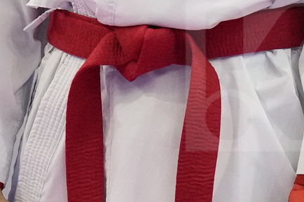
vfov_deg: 1.2
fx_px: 9825
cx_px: 265
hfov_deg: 1.8
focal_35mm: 1164
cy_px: -229
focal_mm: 135
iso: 4000
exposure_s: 1/1000
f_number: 2.8
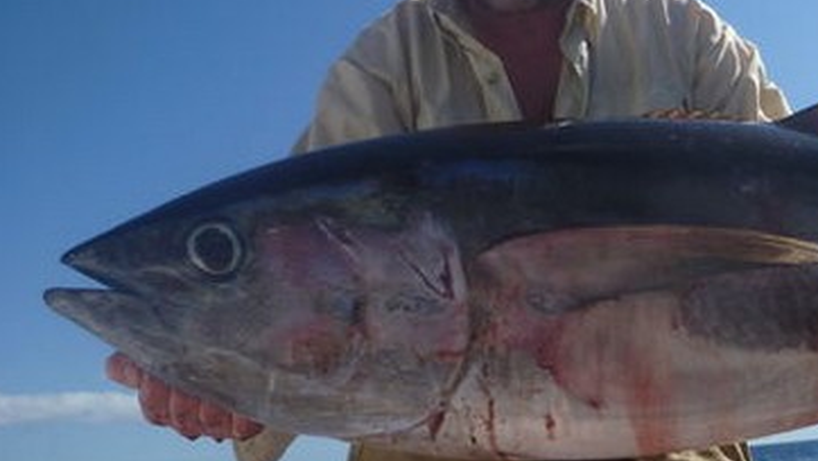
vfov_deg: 22.5
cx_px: 660
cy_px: 136
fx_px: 1150
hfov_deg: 37.7
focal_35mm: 53
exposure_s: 1/1300
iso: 100
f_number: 3.3
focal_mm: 4.9
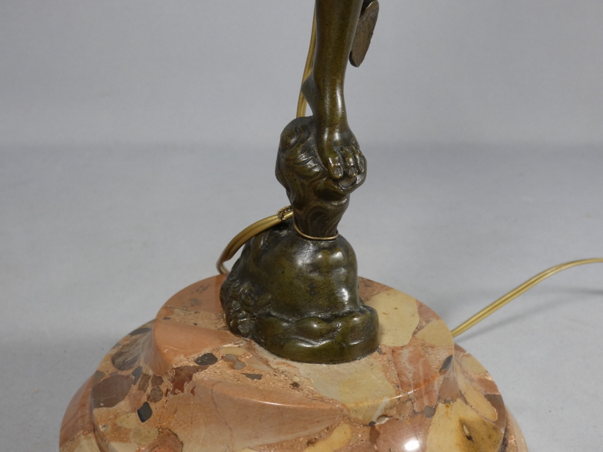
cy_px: 226
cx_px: 302
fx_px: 801
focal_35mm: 46
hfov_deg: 41.2
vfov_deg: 31.5
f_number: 3.8
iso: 160
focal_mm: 8.2
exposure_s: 1/80
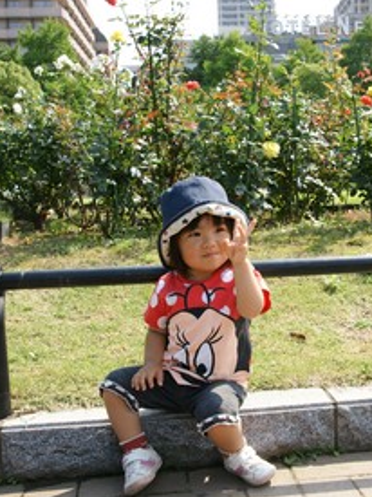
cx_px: 238
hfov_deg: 32.7
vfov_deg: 43.0
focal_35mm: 44
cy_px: 250
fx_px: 631
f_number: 6.3
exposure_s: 1/250
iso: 200
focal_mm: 20
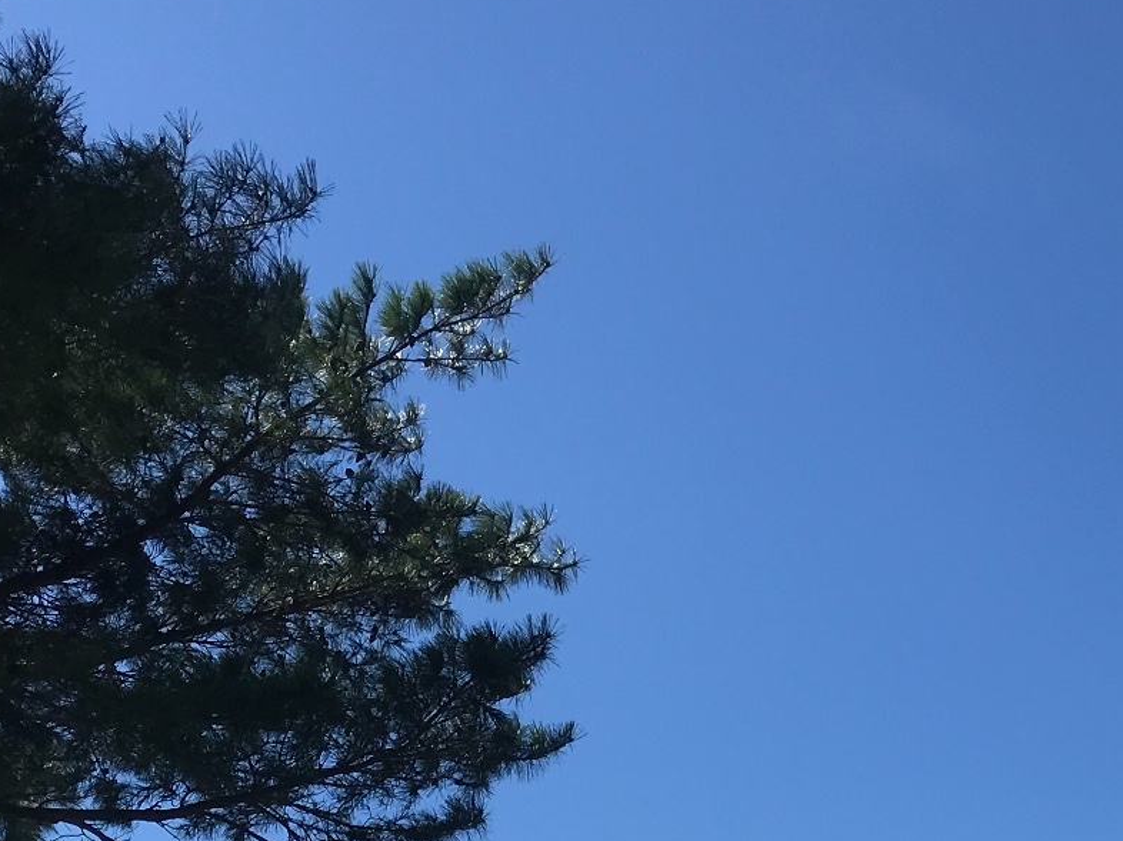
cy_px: 1052
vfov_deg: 18.9
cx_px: 900
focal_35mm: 73
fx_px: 2368
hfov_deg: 26.2
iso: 20
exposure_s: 1/3425
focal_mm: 3.99
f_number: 1.8
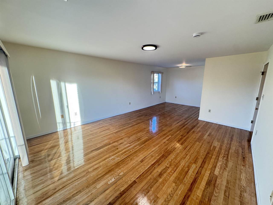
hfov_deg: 102.1
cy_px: 102
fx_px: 110
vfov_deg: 85.7
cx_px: 136
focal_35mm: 14
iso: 250
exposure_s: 1/120
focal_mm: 2.22
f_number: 2.2
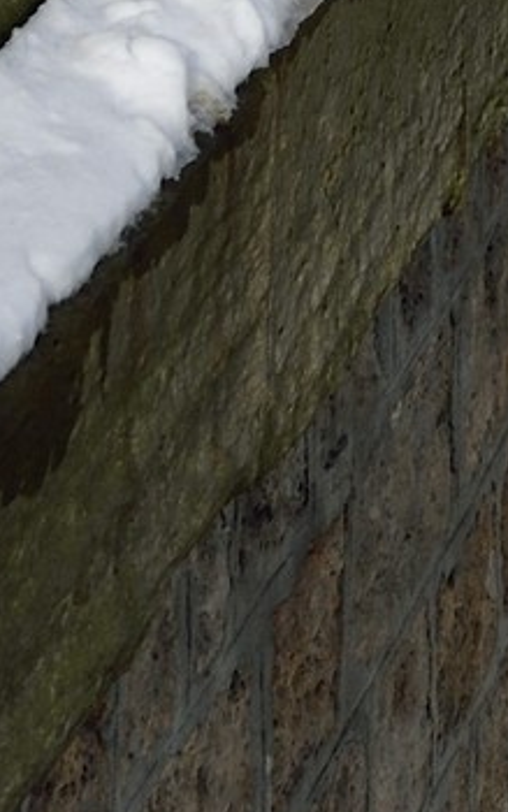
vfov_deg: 7.4
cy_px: -1571
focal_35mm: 252
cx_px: 1350
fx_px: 5578
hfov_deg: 5.0
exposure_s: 1/200
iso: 200
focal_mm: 36
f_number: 13
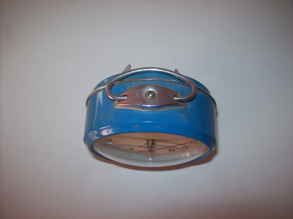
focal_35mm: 36
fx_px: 305
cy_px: 110
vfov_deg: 39.6
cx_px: 146
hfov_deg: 51.4
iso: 80
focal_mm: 6
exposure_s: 1/64
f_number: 2.7
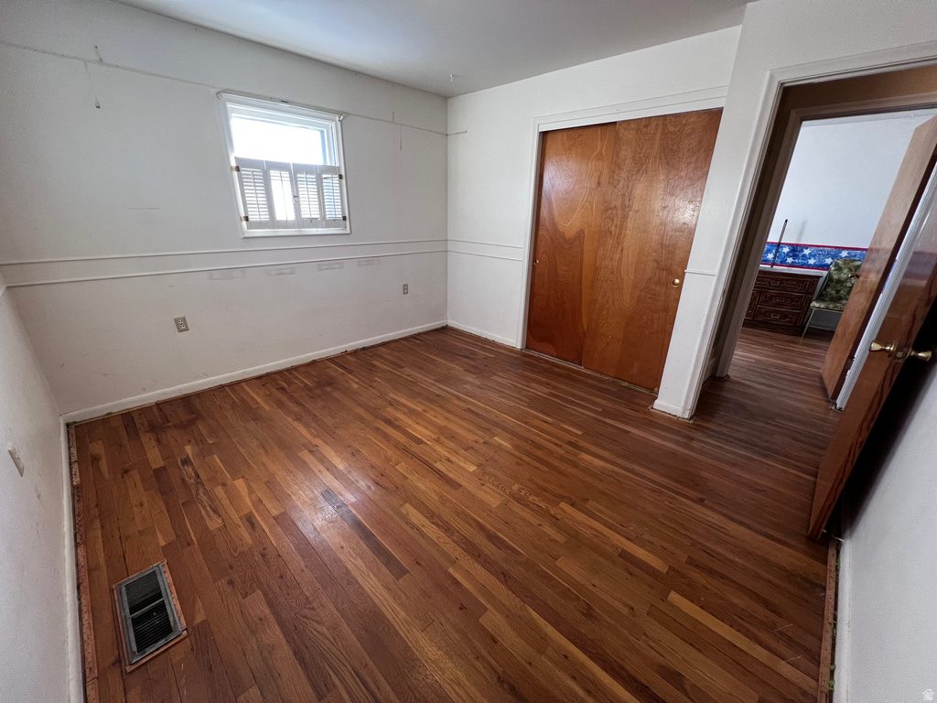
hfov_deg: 106.2
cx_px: 468
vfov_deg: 89.9
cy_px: 352
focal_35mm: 13
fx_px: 352
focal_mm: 1.57
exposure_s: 1/120
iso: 160
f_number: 1.8
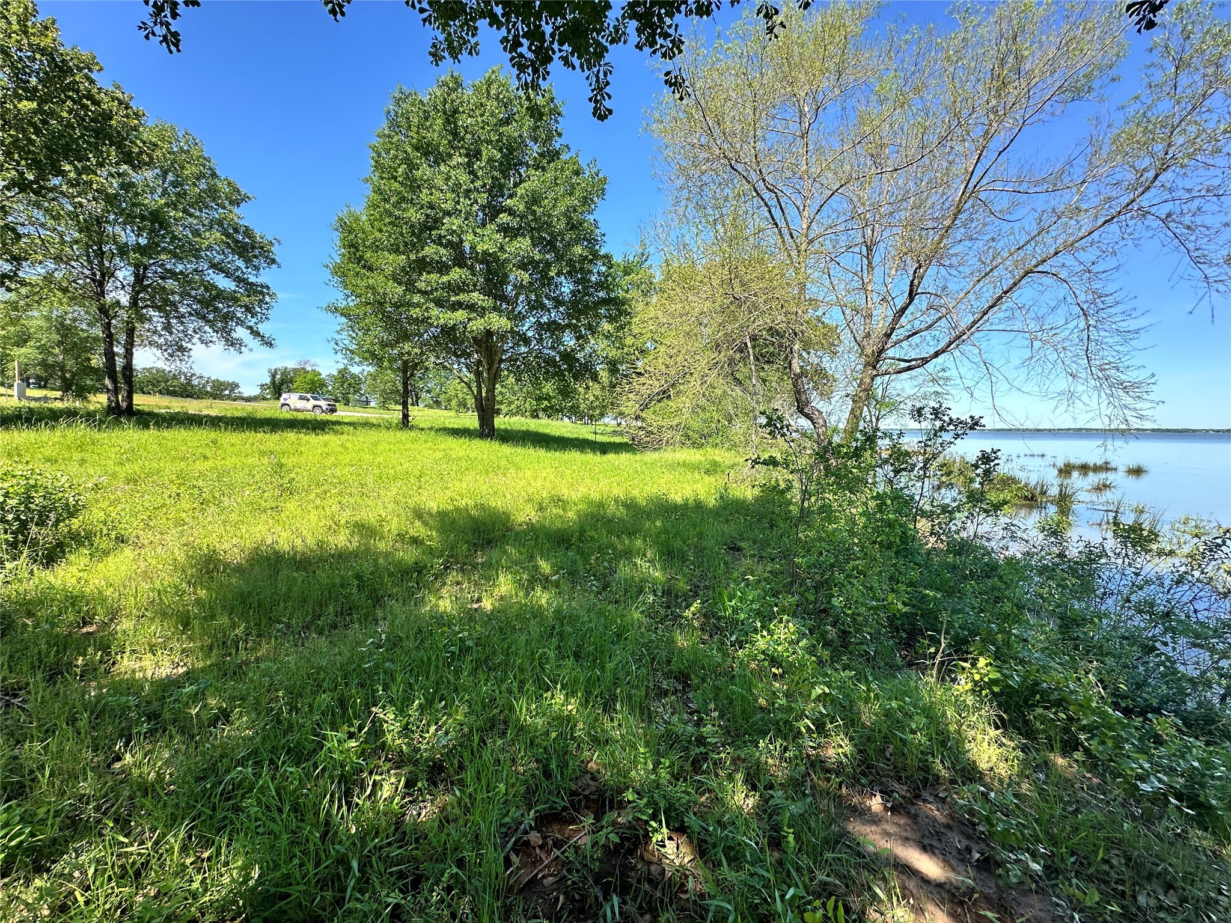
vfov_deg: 85.7
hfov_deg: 102.1
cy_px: 462
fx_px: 498
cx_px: 616
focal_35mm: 14
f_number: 2.2
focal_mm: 2.22
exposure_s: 1/633
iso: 40
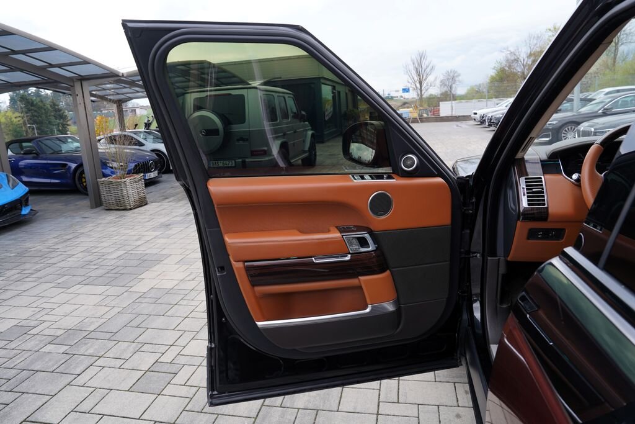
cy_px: 212
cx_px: 318
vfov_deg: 53.1
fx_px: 423
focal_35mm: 24
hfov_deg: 73.7
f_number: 6.3
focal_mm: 24
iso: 100
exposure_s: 1/160
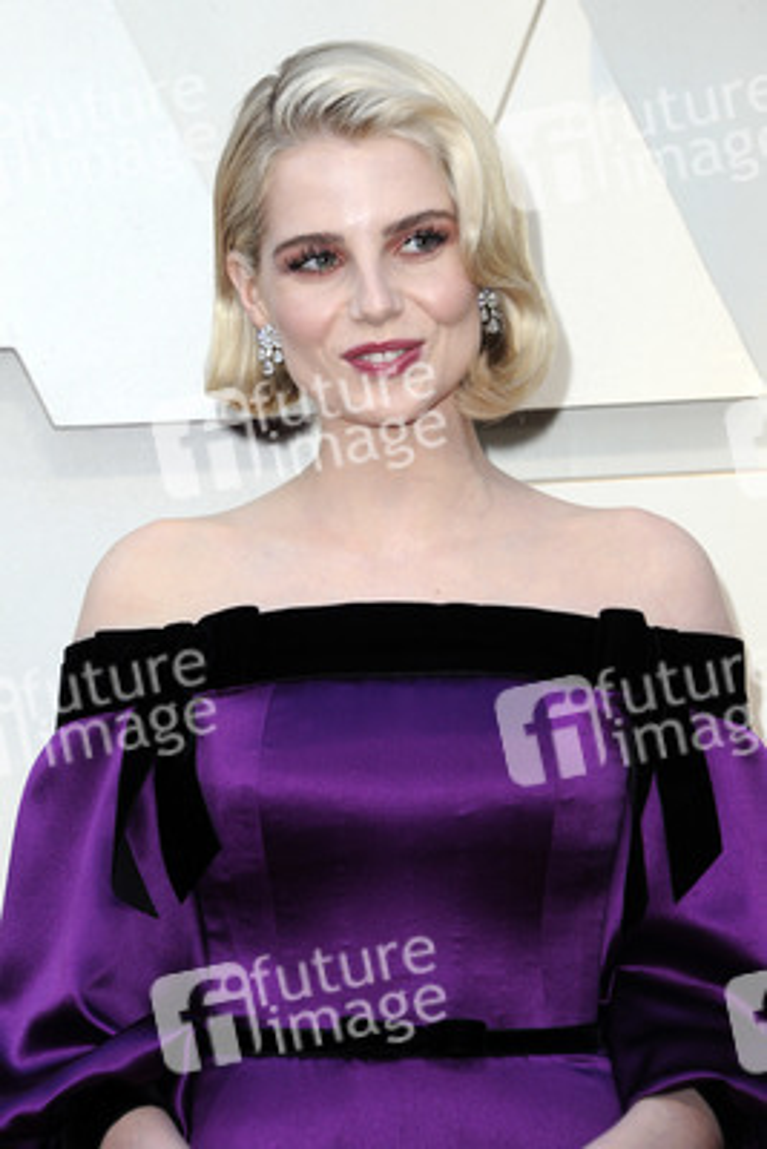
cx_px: 384
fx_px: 6066
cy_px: 574
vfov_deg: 10.8
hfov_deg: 7.2
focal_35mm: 190
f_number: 8
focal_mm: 190
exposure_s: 1/250
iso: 800
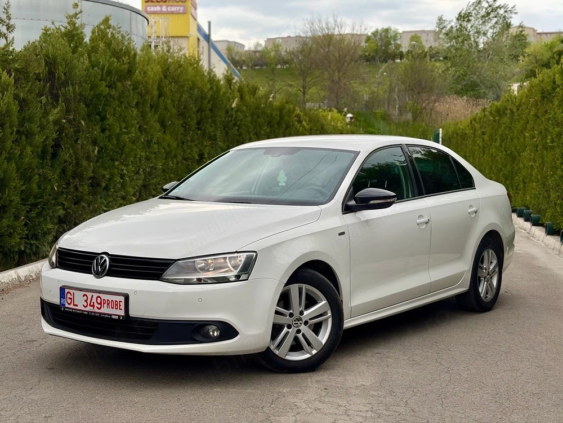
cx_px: 282
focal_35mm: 52
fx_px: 846
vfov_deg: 28.0
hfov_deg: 36.8
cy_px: 212
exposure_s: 1/1048
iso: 32
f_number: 1.6
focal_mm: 5.96
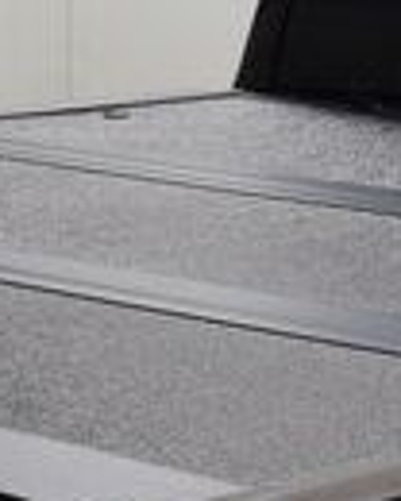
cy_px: 330
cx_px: 166
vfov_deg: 11.5
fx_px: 2477
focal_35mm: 167
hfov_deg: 9.3
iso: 1400
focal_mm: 24
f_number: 8
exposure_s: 1/60
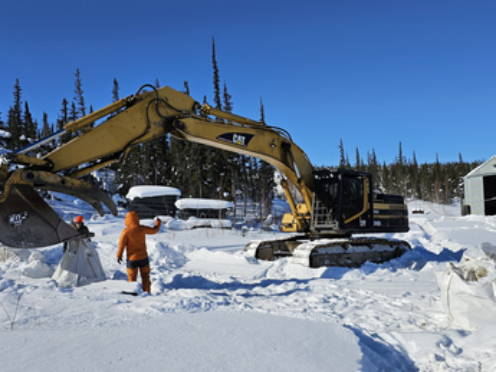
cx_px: 270
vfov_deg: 44.2
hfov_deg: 56.7
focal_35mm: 32
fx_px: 459
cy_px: 185
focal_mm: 6.3
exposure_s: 1/2005
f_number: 1.7
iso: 10
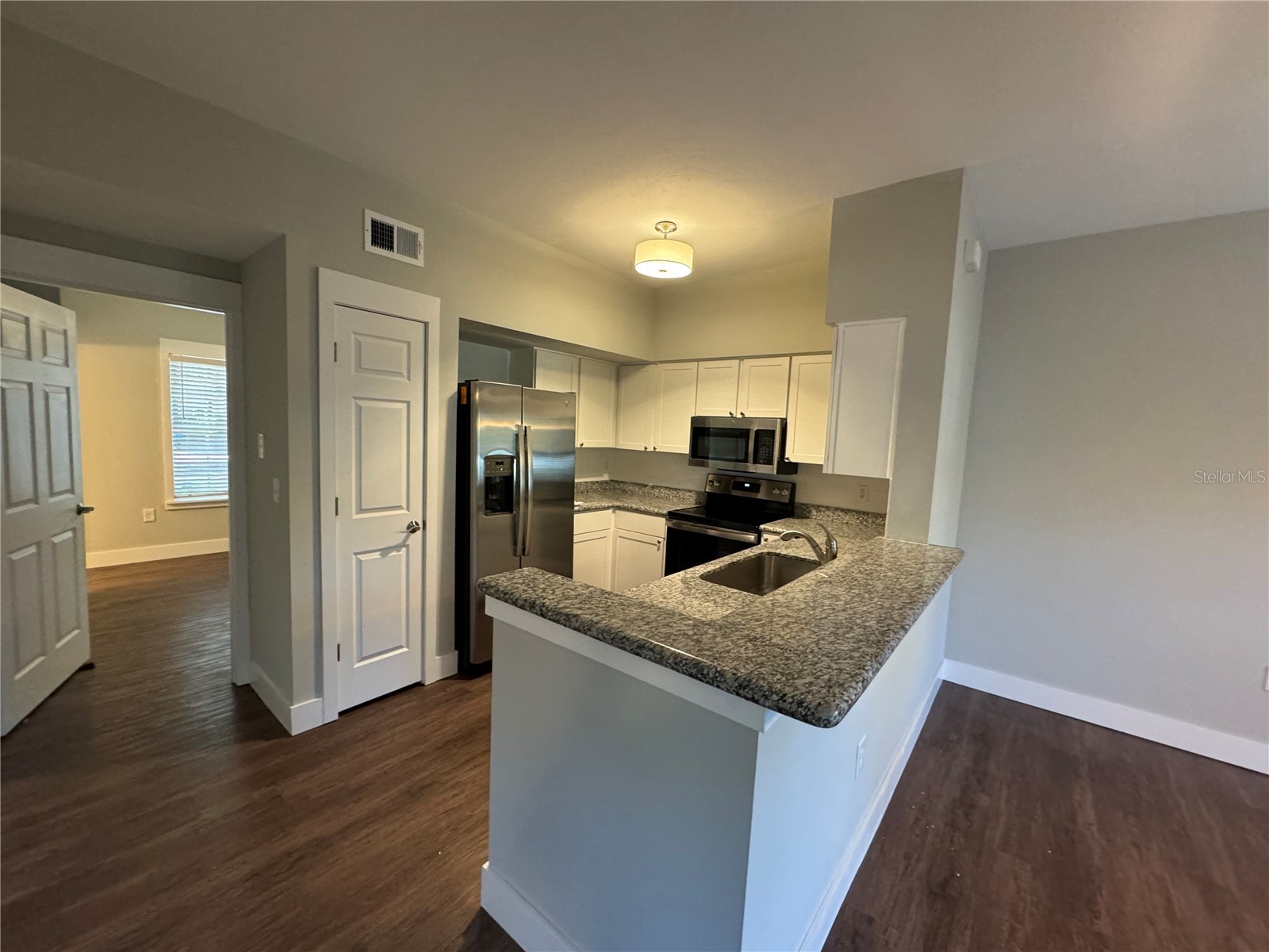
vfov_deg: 85.7
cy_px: 476
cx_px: 634
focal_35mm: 14
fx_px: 513
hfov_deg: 102.1
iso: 400
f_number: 2.2
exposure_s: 1/60
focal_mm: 2.22
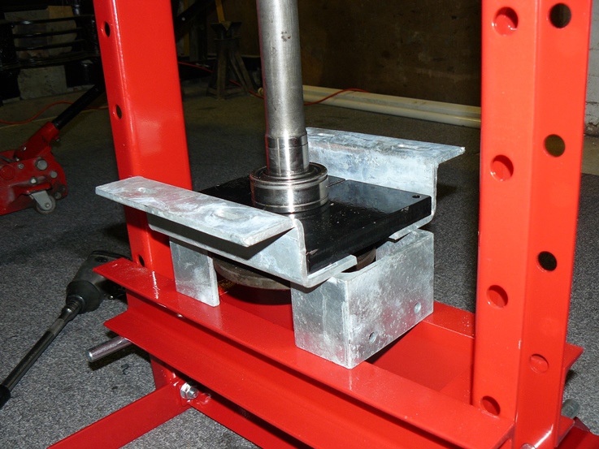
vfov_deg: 39.7
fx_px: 623
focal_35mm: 36
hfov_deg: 51.3
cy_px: 224
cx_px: 300
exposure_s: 1/30
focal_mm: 6
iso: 100
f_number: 2.8
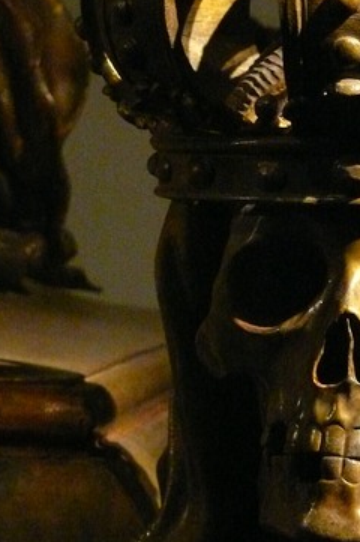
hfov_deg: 6.4
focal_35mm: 214
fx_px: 3216
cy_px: 159
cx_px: 352
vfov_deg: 9.6
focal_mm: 21
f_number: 3.2
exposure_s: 1/13
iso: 800
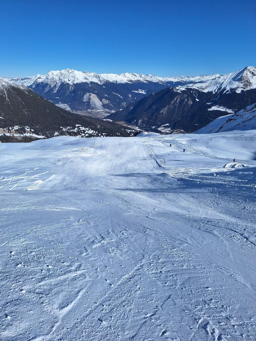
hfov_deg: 58.9
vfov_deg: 73.9
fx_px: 227
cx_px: 128
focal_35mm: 23
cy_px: 170
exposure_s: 1/5435
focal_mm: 5.54
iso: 40
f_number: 1.8
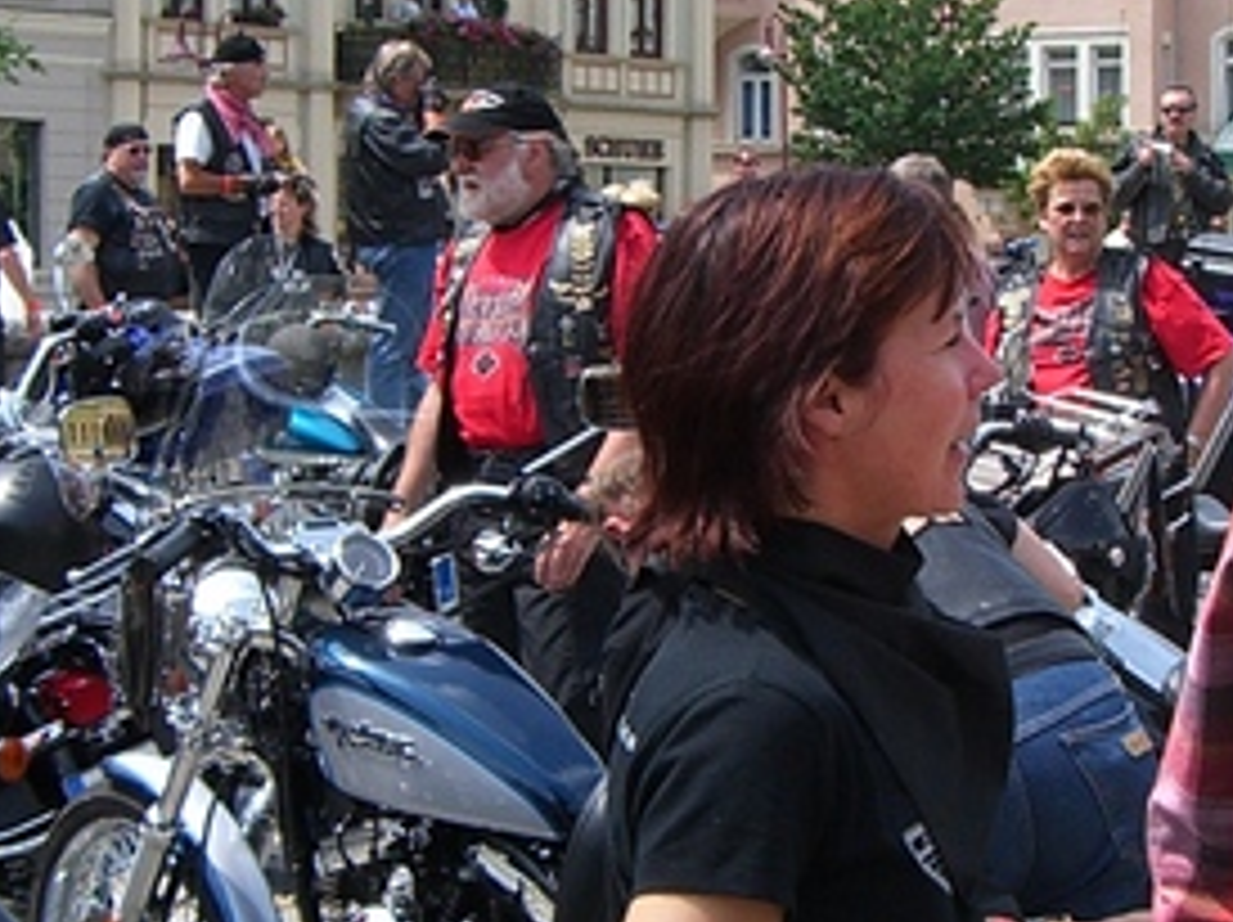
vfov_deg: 13.3
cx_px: 788
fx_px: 3950
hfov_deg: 17.7
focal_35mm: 111
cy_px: 409
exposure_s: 1/400
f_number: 4.3
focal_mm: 6.2
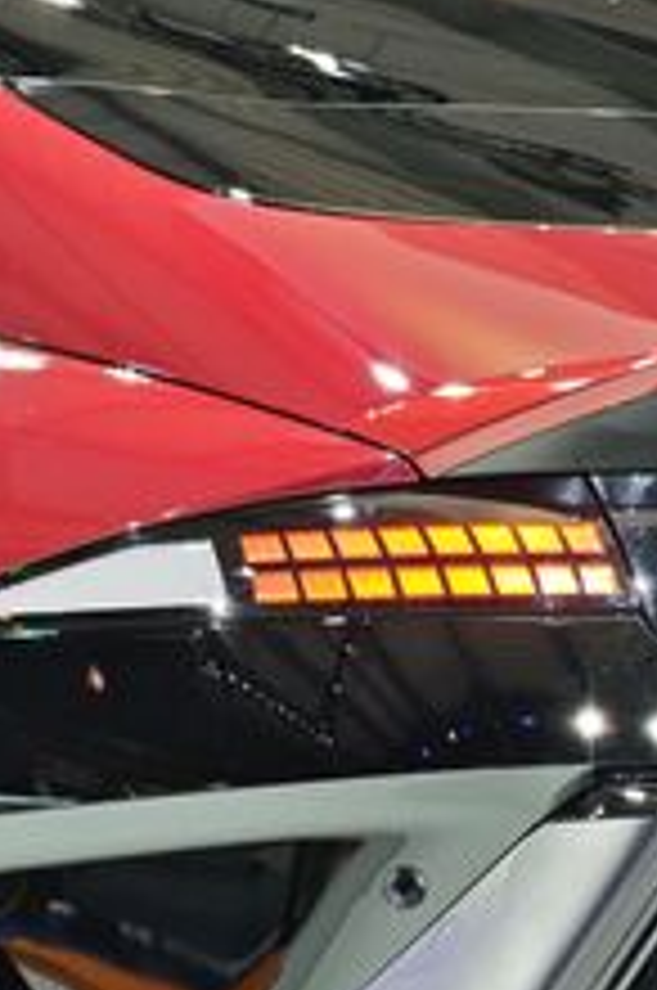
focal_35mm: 258
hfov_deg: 5.3
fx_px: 7085
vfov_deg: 8.0
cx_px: 747
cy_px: 652
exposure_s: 1/50
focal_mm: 25.1
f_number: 2.6
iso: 320
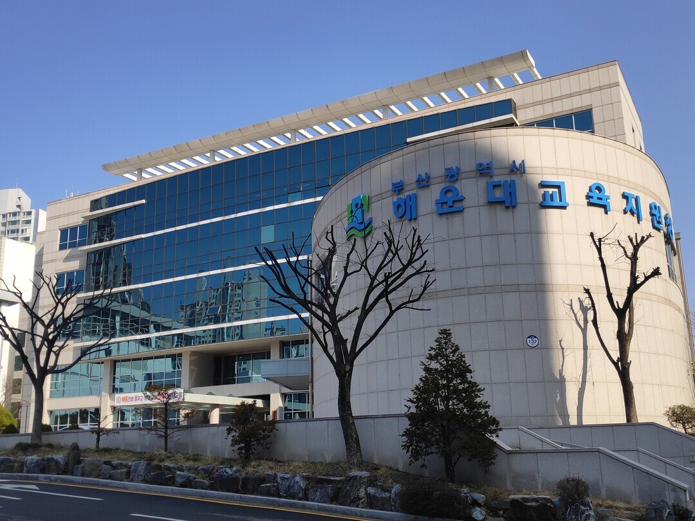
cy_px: 260
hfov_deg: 81.7
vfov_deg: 66.0
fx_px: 402
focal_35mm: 20
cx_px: 348
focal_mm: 3.94
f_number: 1.9
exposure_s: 1/2371
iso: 100
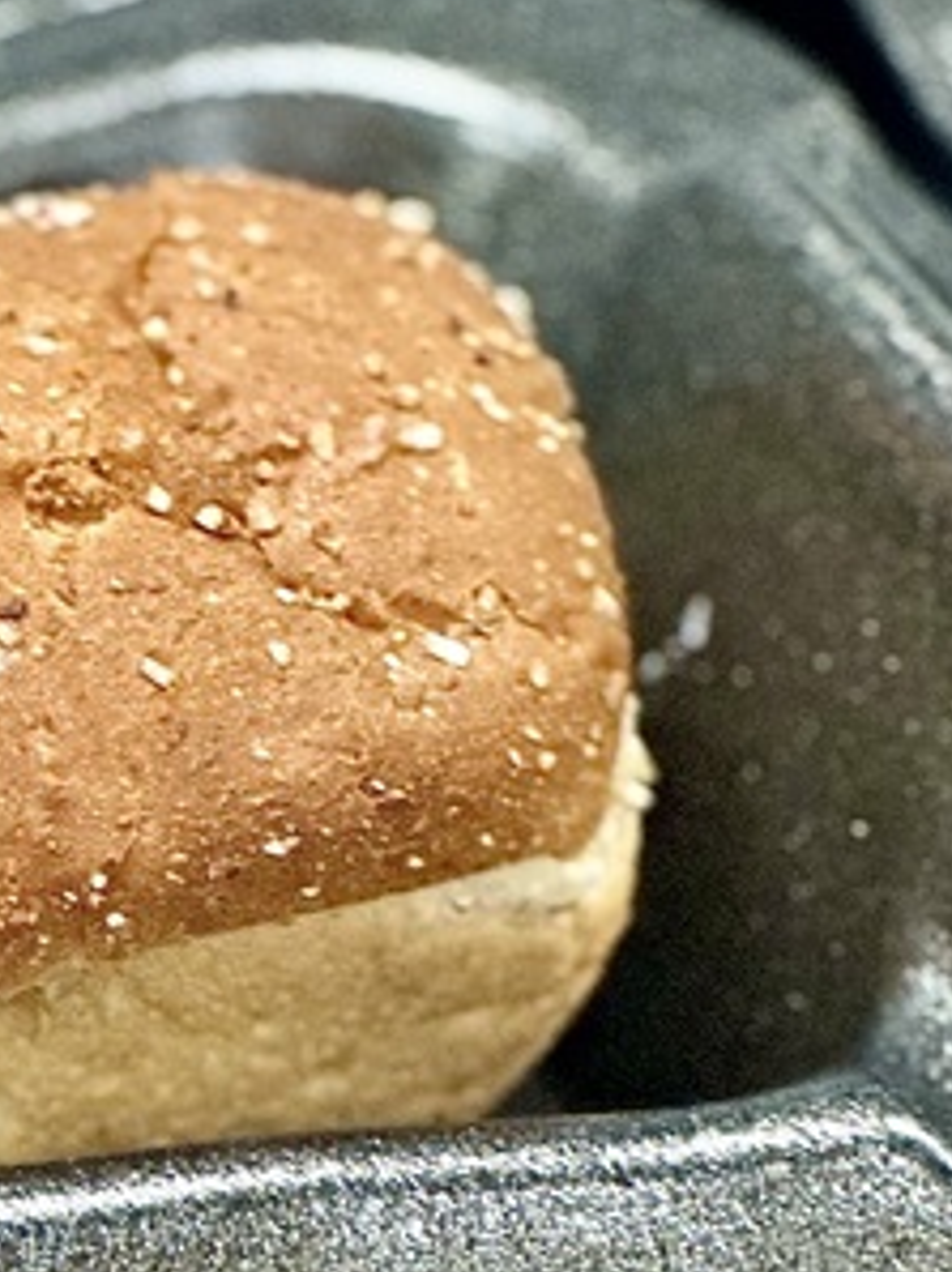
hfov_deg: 5.6
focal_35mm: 265
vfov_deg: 7.4
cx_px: -397
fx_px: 9731
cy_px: 1409
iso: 320
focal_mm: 9
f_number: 2.8
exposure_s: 1/40
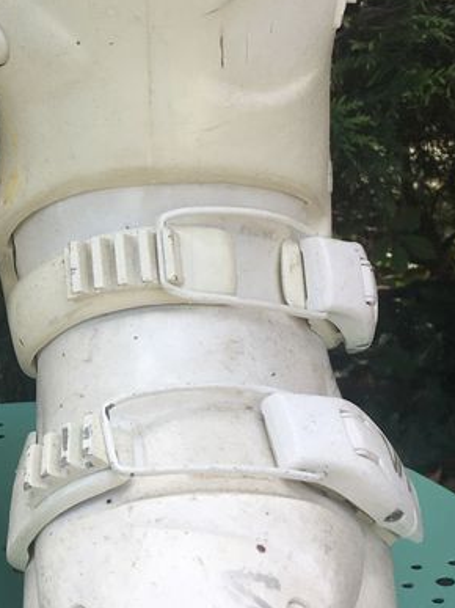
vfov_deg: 25.9
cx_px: -72
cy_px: 240
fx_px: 1315
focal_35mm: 75
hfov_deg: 18.7
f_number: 2.2
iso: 25
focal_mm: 4.15
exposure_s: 1/301
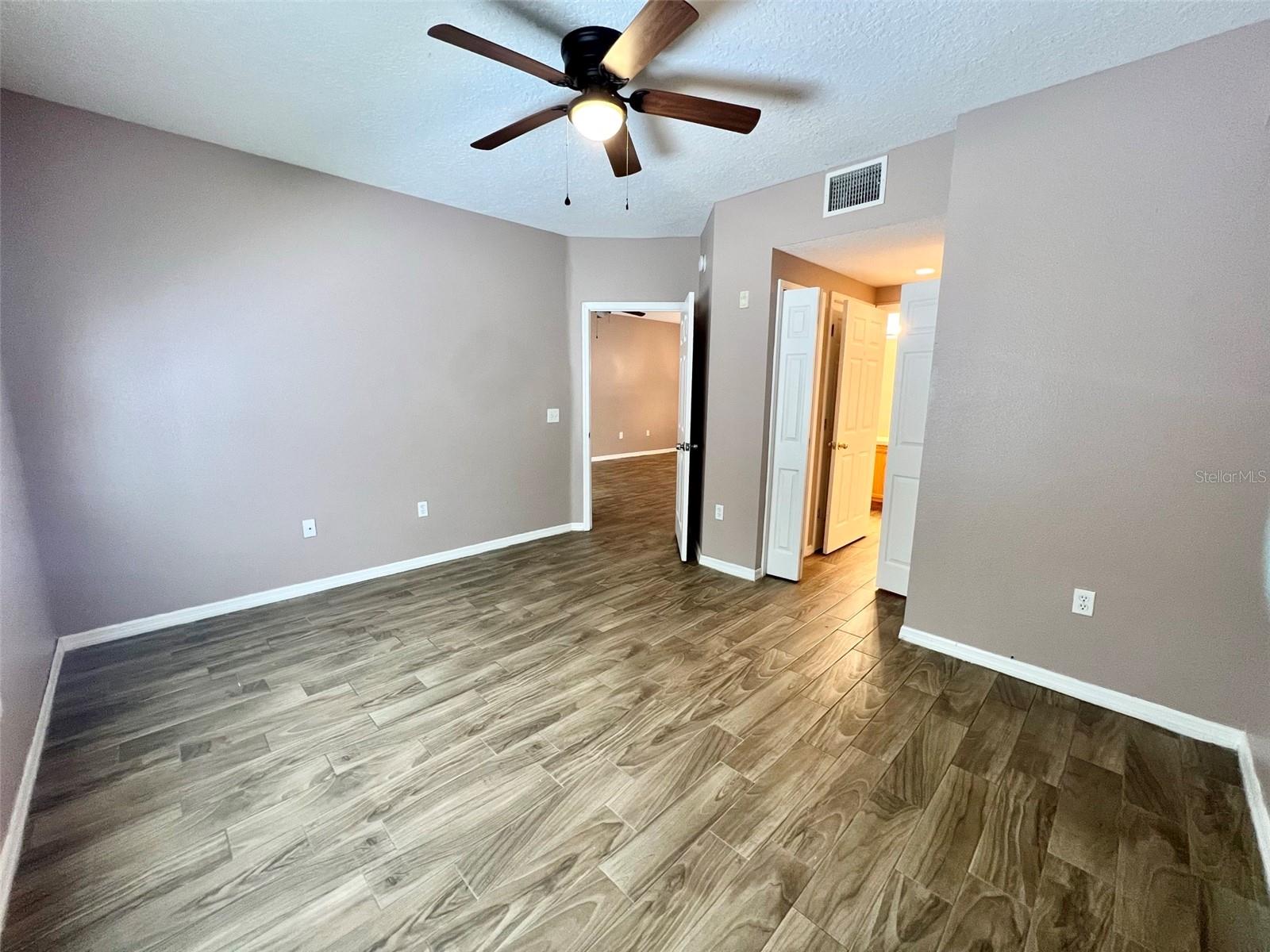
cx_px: 635
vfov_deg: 89.9
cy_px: 476
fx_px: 477
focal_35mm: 13
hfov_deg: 106.2
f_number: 1.8
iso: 250
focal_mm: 1.57
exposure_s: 1/60
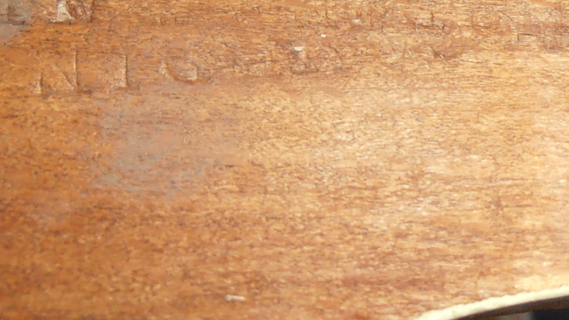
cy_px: -41
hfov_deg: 35.0
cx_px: 395
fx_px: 890
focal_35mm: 59
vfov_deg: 19.4
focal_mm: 4.2
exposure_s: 1/30
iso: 125
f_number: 3
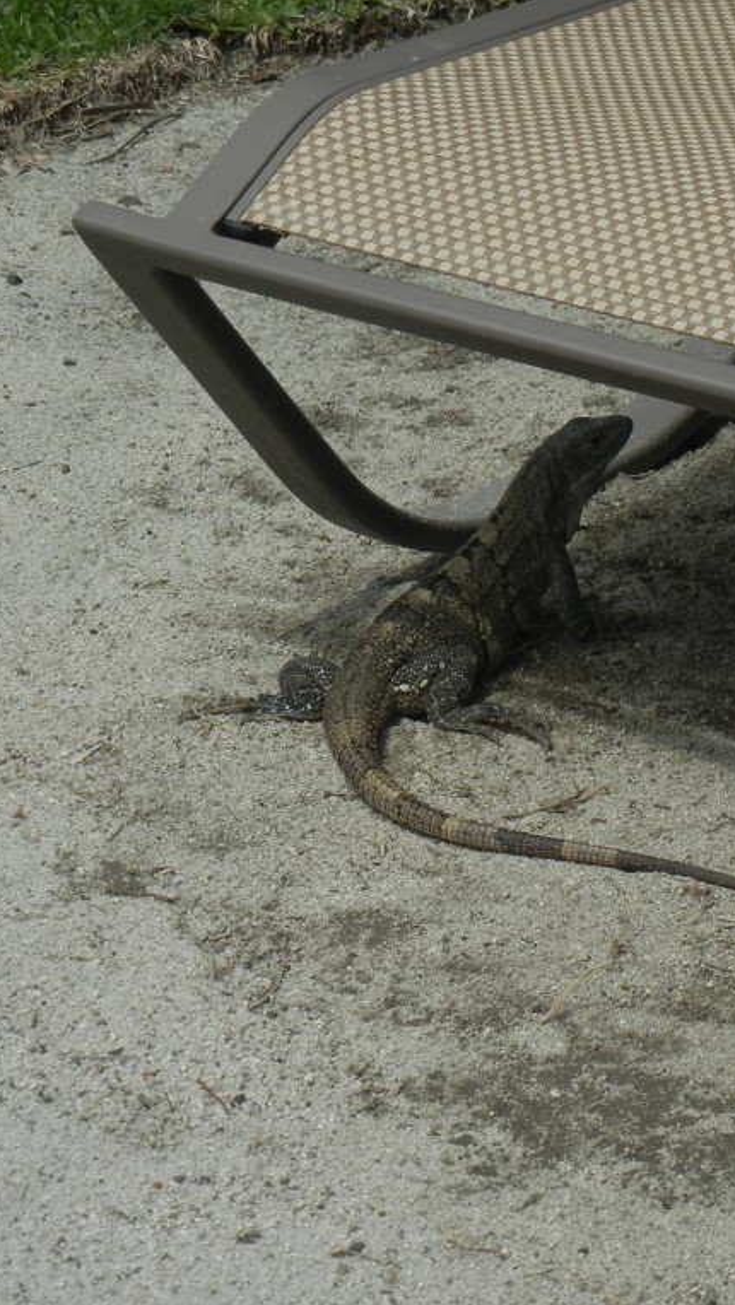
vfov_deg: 14.4
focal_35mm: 149
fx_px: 5160
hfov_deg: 8.1
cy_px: 654
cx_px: 537
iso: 160
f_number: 9
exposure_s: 1/360
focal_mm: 18.3
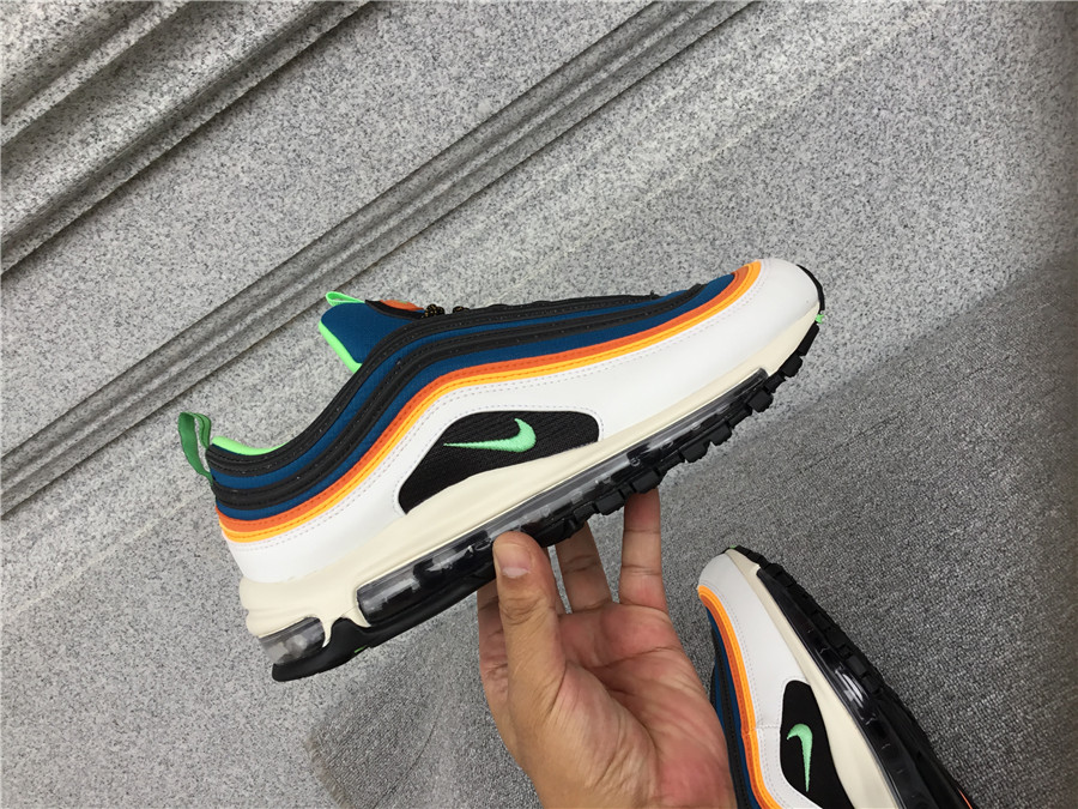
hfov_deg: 58.4
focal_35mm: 31
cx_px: 539
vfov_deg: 45.4
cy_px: 404
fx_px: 965
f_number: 2.4
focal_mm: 3.3
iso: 25
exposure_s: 1/100
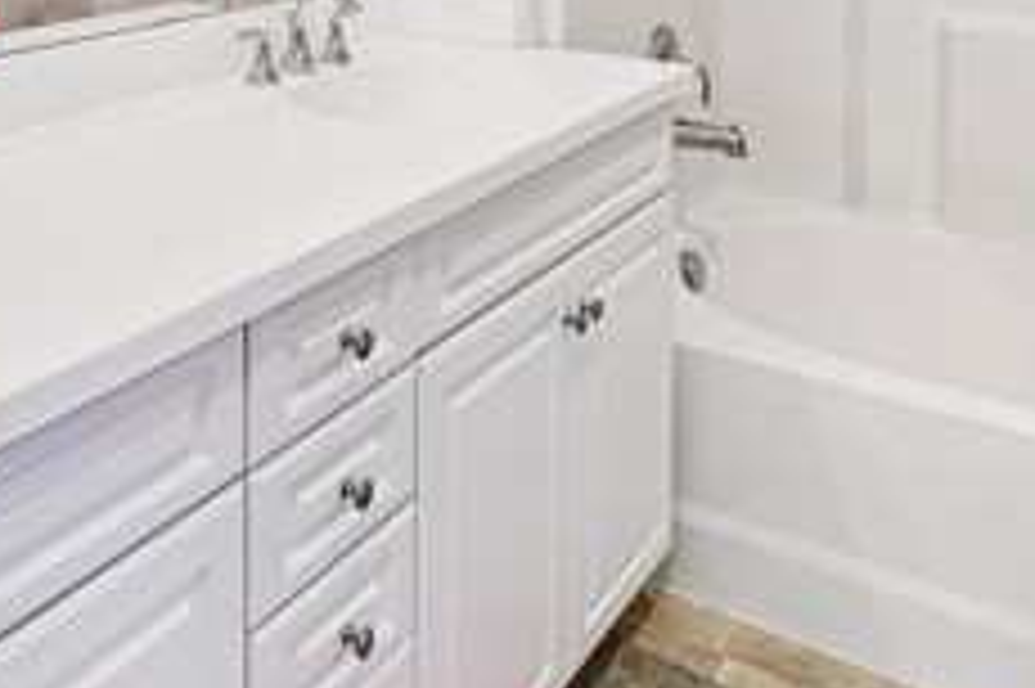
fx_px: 1120
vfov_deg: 28.7
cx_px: 225
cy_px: -175
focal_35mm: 39
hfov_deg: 47.2
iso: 400
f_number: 8
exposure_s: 1/30
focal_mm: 14
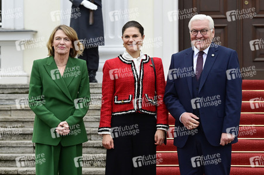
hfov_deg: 16.4
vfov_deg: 11.0
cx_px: 132
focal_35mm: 125
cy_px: 88
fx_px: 916
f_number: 6.3
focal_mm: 125
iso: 1600
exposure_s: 1/250
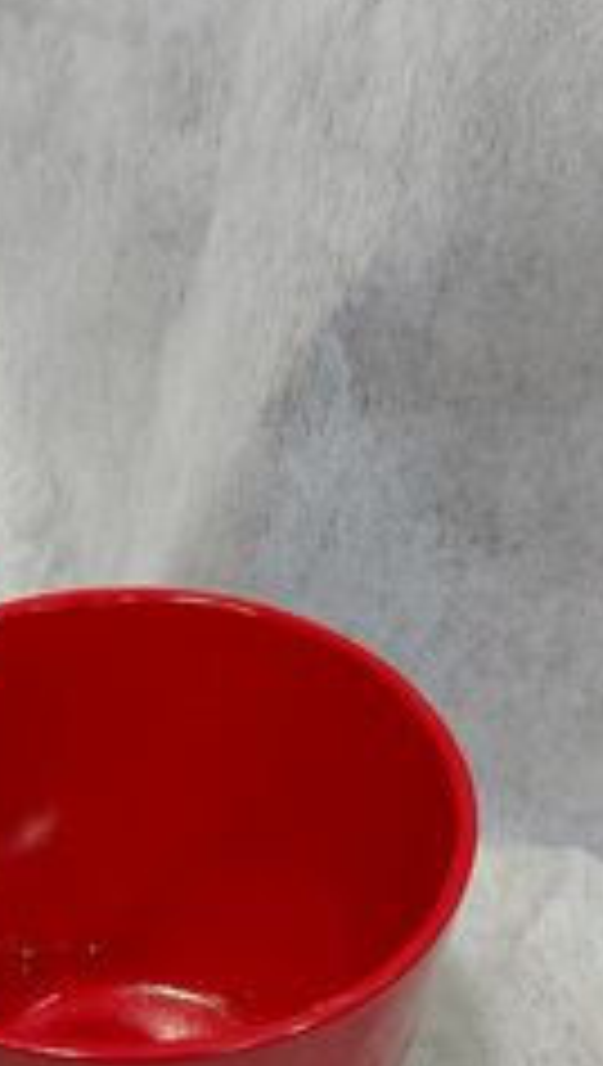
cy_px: 641
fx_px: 1331
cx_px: 148
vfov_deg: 43.4
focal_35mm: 47
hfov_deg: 25.2
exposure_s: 1/33
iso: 200
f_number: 1.8
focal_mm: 5.23
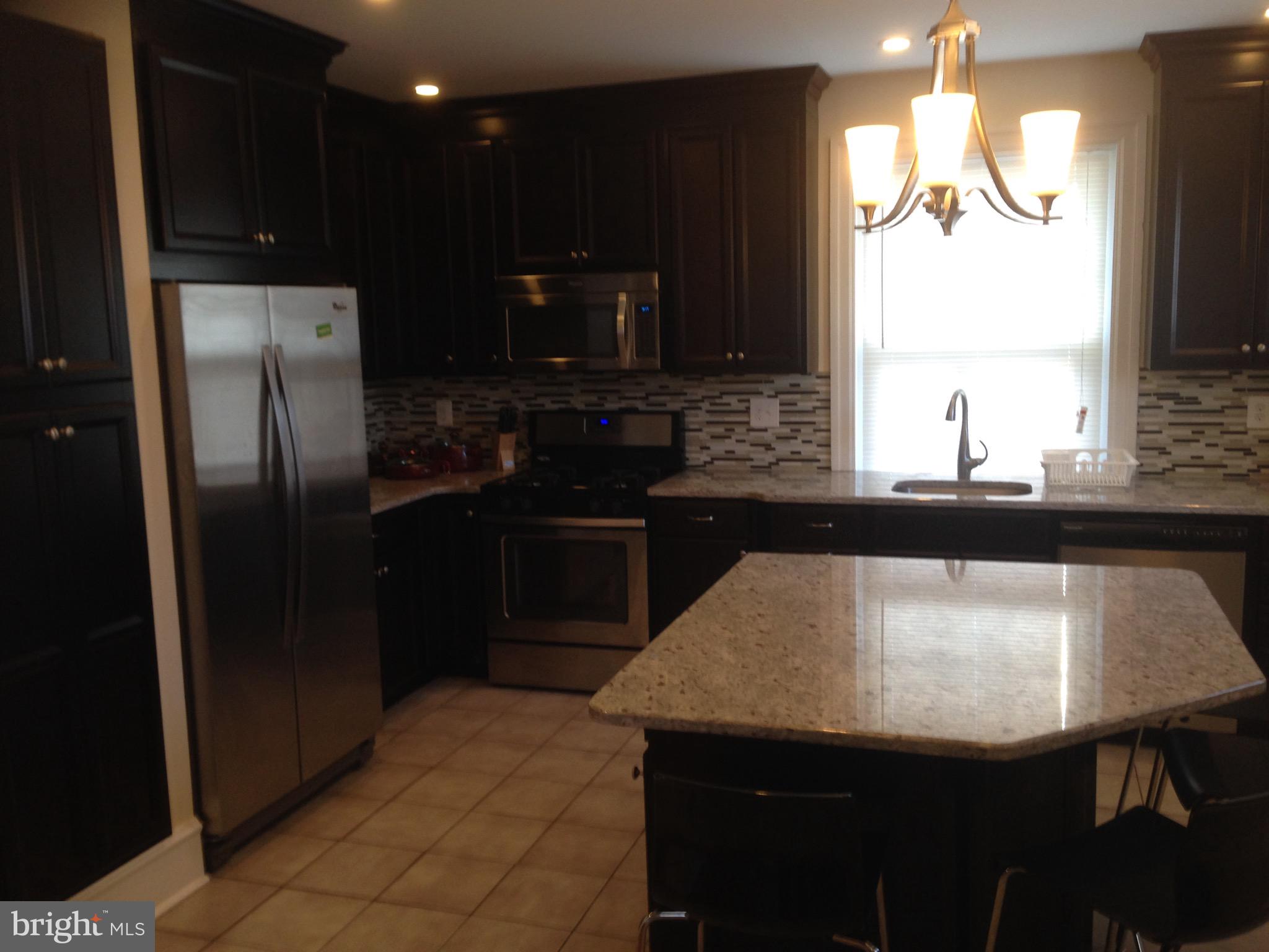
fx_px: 1210
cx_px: 634
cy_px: 476
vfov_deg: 42.9
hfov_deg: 55.4
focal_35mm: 33
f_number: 2.4
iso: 64
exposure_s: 1/20
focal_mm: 4.12
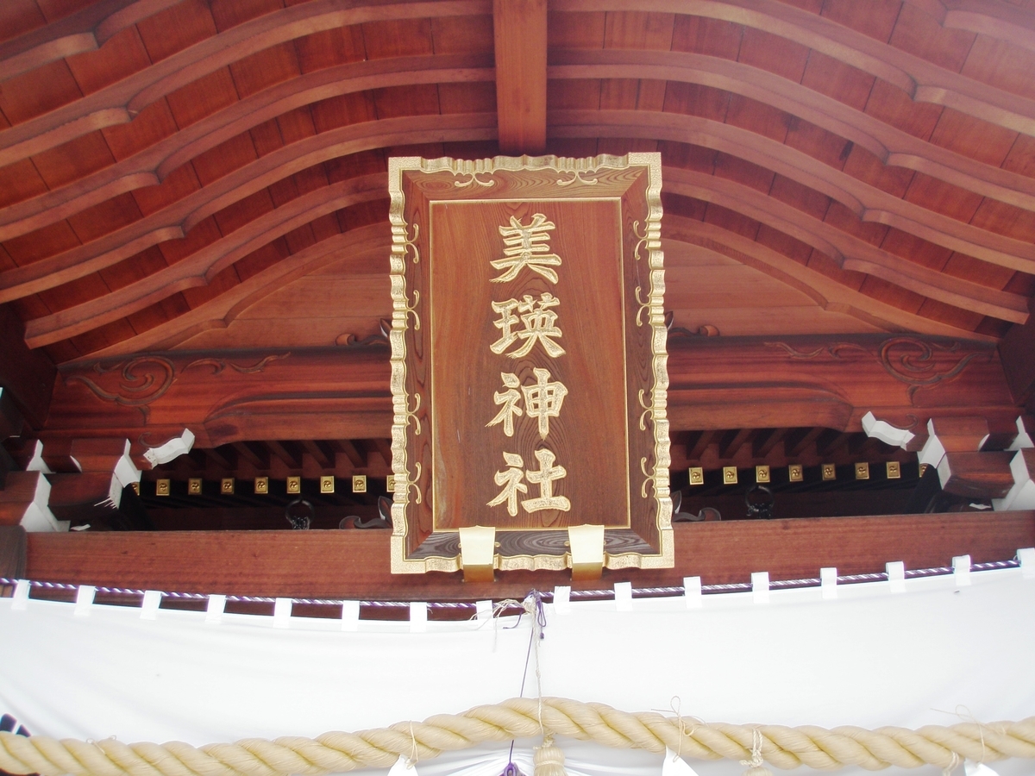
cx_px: 518
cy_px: 388
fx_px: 1136
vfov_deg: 37.7
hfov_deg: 49.0
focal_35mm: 38
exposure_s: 1/100
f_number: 3.5
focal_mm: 6.7
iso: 80
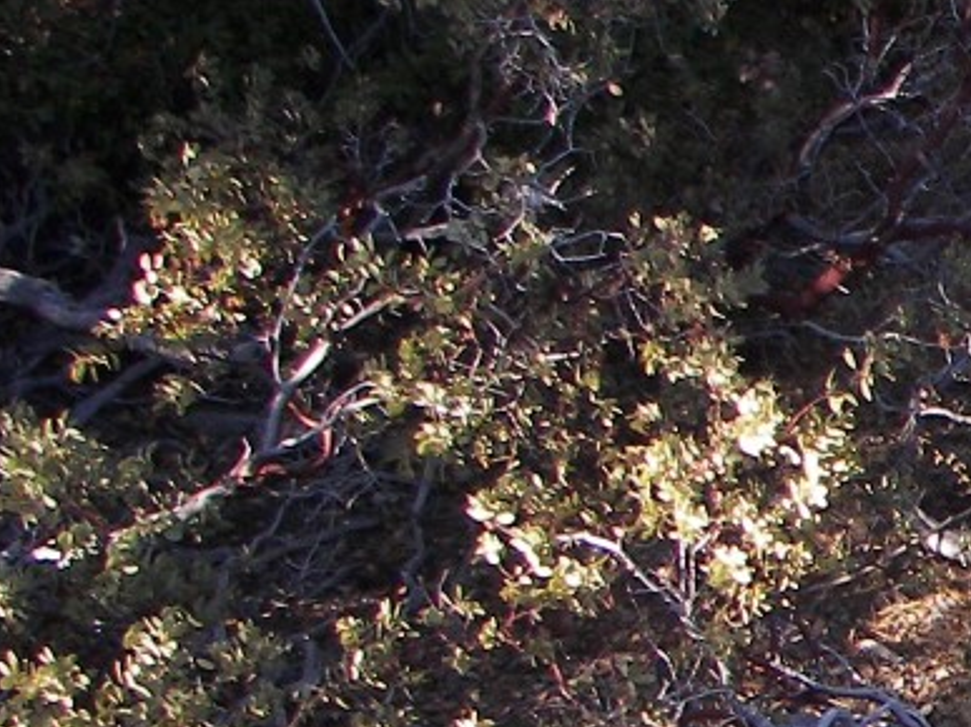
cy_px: 489
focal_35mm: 134
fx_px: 3758
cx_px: 1663
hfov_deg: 13.4
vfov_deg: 11.0
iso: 64
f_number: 2.8
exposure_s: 1/250
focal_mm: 6
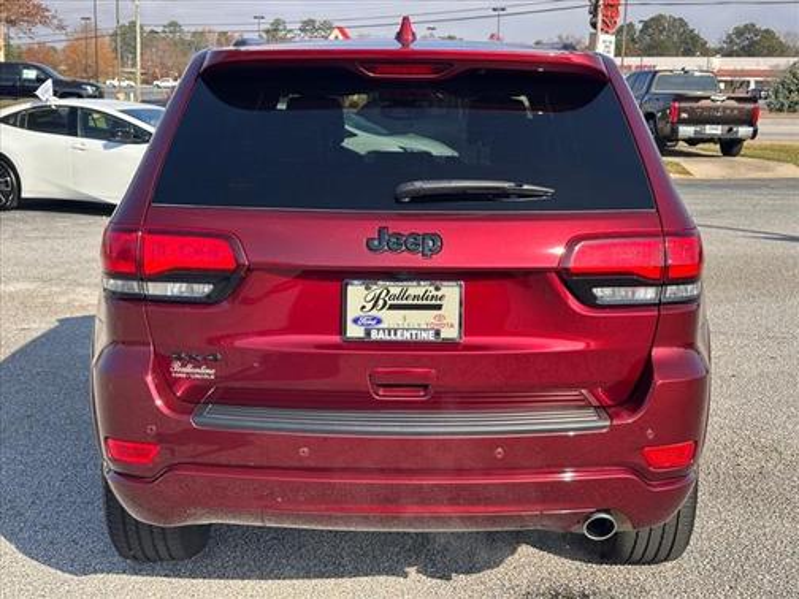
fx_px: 1108
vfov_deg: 30.3
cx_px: 400
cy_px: 300
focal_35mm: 48
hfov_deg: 39.7
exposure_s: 1/1395
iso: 64
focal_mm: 6.86
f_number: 1.78
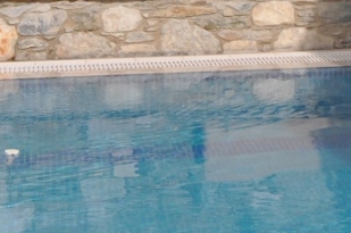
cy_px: 47
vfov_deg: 10.0
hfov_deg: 14.0
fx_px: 1324
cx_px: 560
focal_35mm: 136
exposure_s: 1/500
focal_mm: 14
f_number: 11
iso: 200
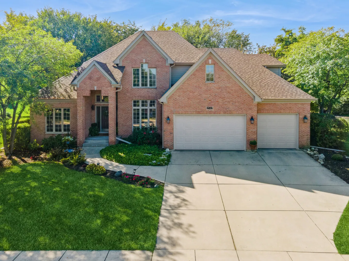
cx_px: 174
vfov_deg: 56.8
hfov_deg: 71.6
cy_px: 130
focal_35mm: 24
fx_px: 242
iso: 200
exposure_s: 1/200
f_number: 2.8
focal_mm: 4.5
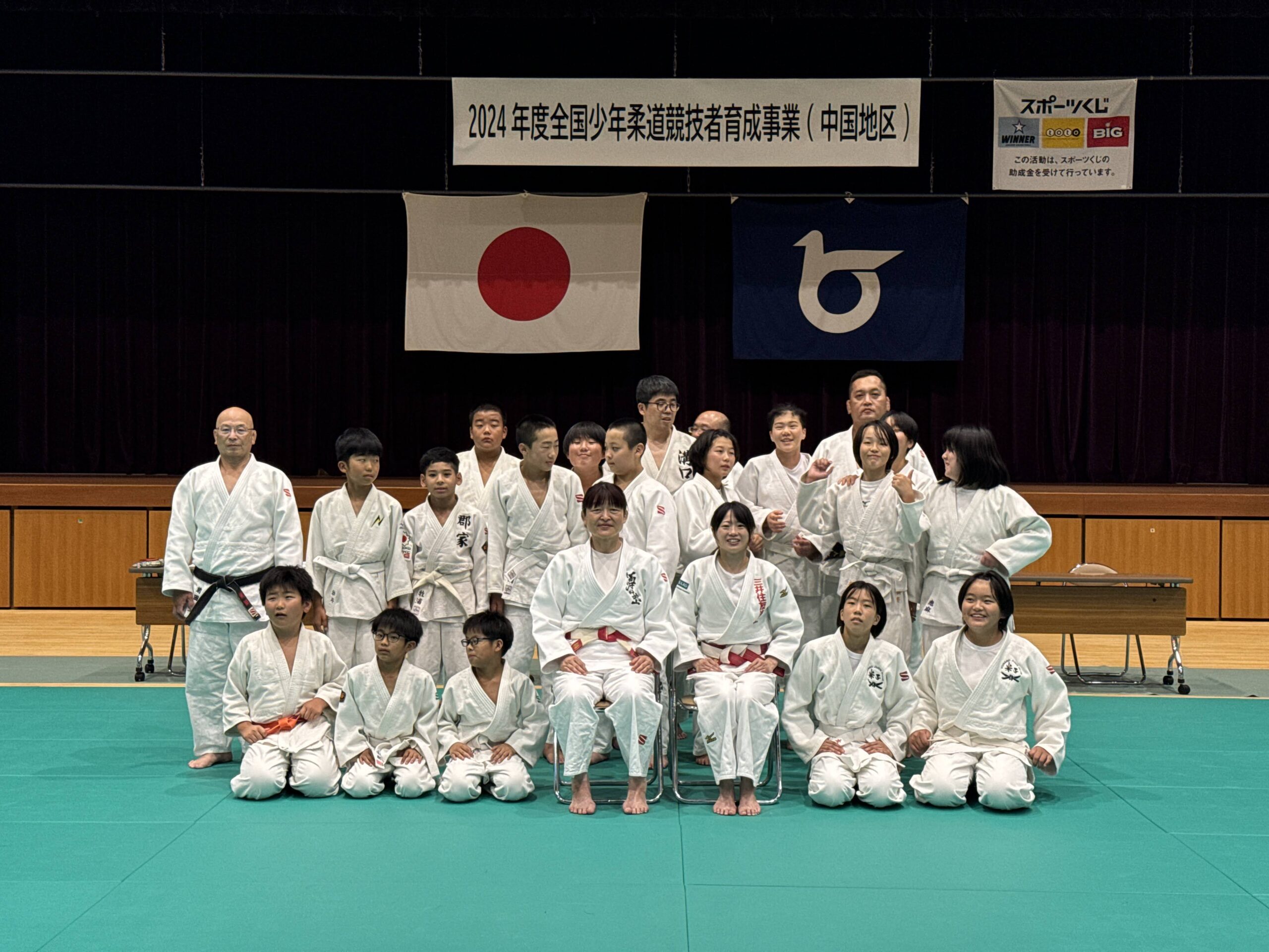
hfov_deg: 39.7
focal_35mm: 48
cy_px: 476
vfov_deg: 30.3
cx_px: 634
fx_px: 1760
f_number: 1.78
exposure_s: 1/60
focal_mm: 6.76
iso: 160
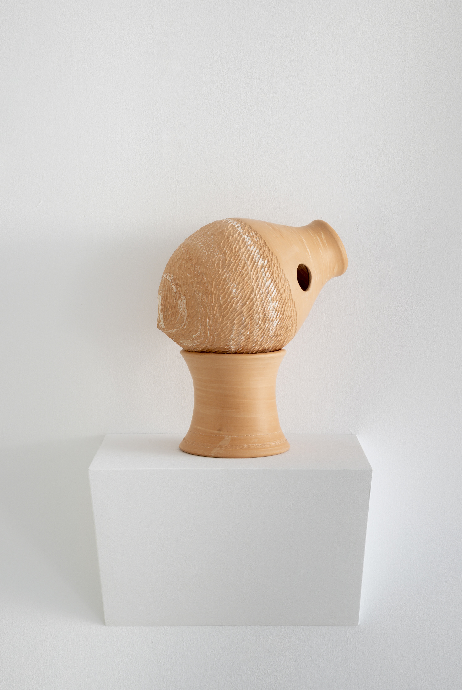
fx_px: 1344
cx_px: 231
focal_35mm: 70
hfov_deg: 19.5
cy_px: 345
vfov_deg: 28.8
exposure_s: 1/1.25
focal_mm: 70
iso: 64
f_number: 16
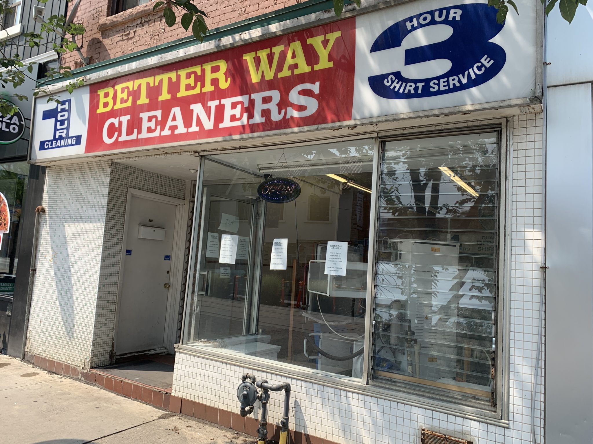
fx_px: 445
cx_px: 296
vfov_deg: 53.1
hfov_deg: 67.3
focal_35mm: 26
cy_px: 222
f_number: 1.8
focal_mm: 4.25
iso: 25
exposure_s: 1/1124
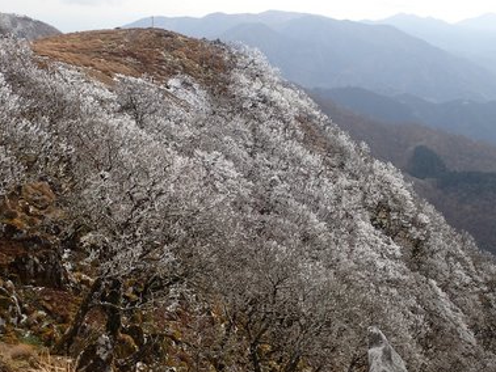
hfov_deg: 50.1
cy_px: 185
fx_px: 530
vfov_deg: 38.7
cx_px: 238
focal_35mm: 37
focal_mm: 6.42
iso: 100
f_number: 3.5
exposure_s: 1/500
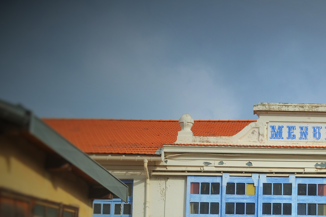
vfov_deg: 17.2
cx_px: 319
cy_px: 205
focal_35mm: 78
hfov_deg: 24.9
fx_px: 706
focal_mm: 26
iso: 100
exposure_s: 1/250
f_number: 8
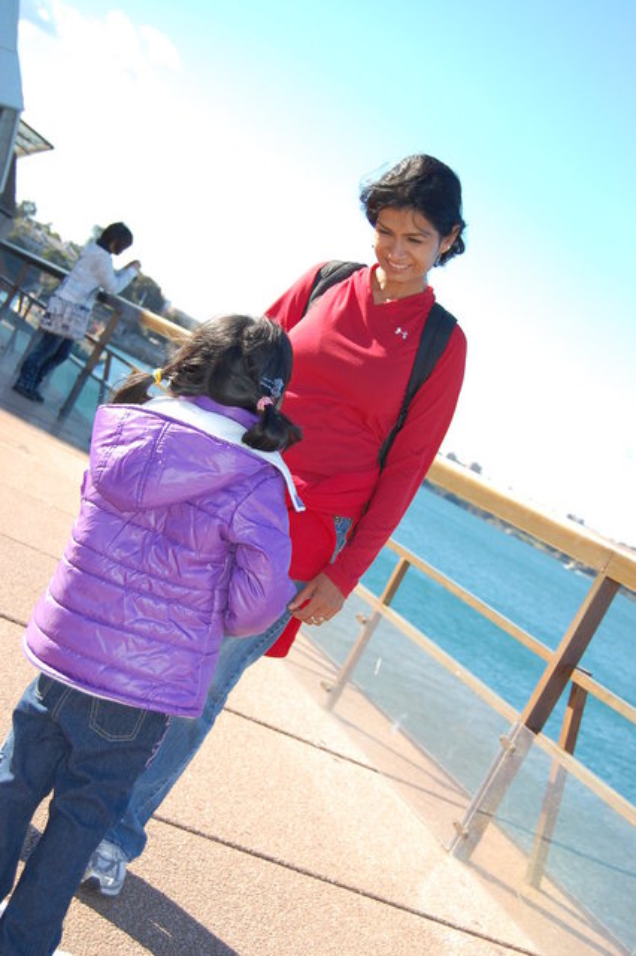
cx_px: 318
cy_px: 478
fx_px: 1393
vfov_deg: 37.9
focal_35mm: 52
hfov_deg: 25.7
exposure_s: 1/500
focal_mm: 35
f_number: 5.6
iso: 360
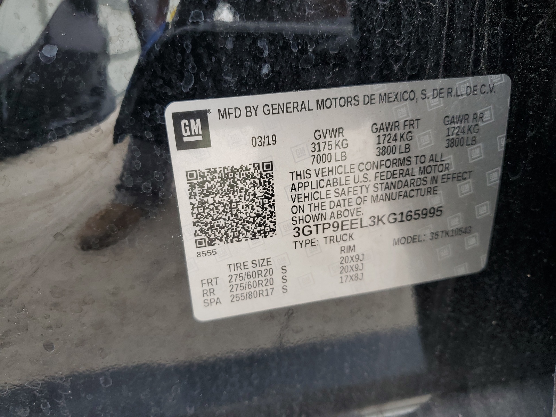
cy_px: 208
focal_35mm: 26
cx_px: 278
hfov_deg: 67.3
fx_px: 418
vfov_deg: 53.1
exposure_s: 1/60.2
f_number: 1.5
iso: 56
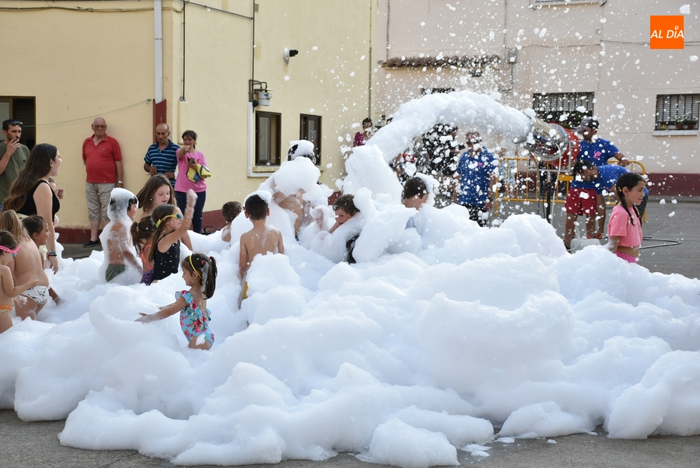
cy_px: 234
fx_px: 1314
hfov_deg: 29.8
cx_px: 350
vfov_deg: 20.2
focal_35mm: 68
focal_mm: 45
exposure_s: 1/125
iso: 100
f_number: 4.5
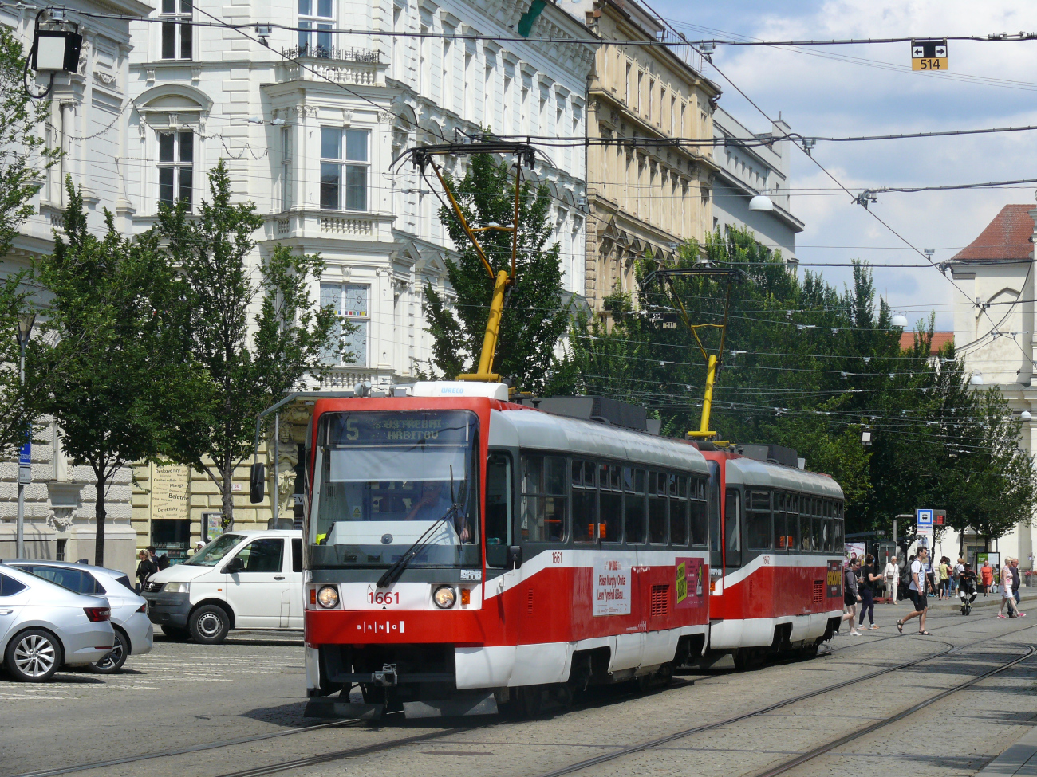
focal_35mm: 114
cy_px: 388
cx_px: 518
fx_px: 3415
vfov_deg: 13.0
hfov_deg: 17.3
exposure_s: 1/500
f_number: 6.3
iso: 100
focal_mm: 24.1
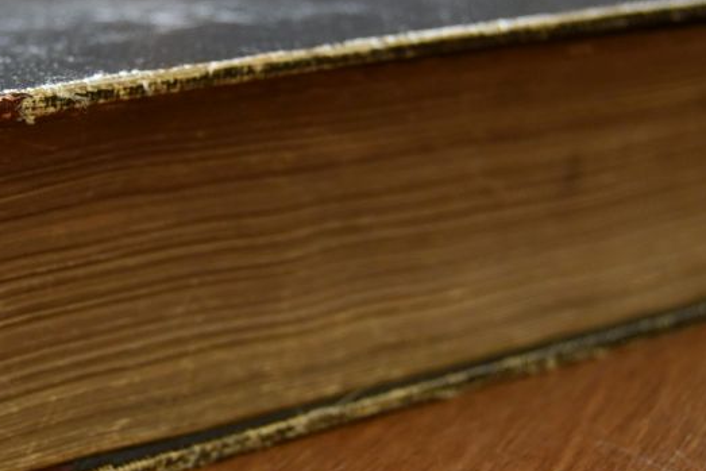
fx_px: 1785
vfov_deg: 15.0
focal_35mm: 91
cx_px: 189
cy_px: 191
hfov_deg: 22.2
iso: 900
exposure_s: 1/125
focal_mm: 23
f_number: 3.8
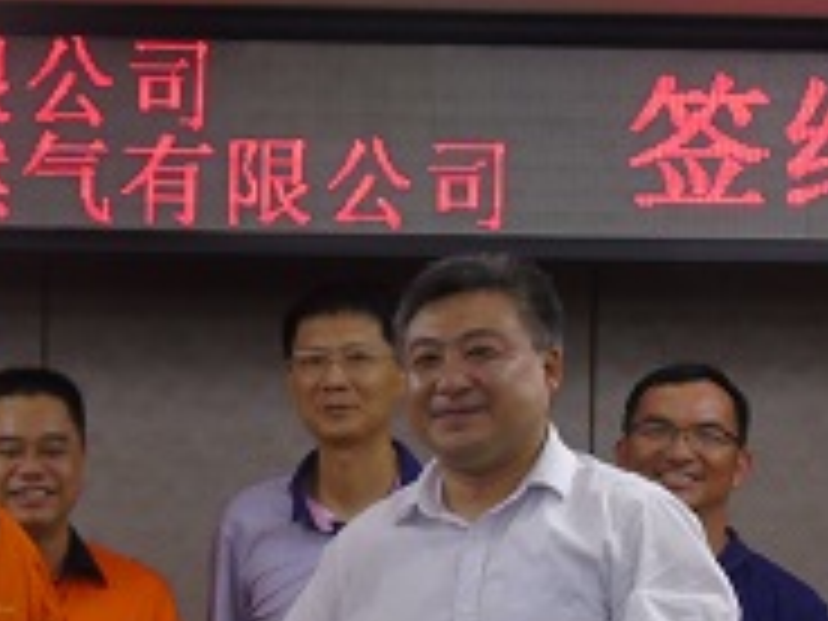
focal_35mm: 202
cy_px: 495
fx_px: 4832
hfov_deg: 9.8
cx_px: 148
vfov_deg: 7.3
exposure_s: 1/30
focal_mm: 11
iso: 160
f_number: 4.5
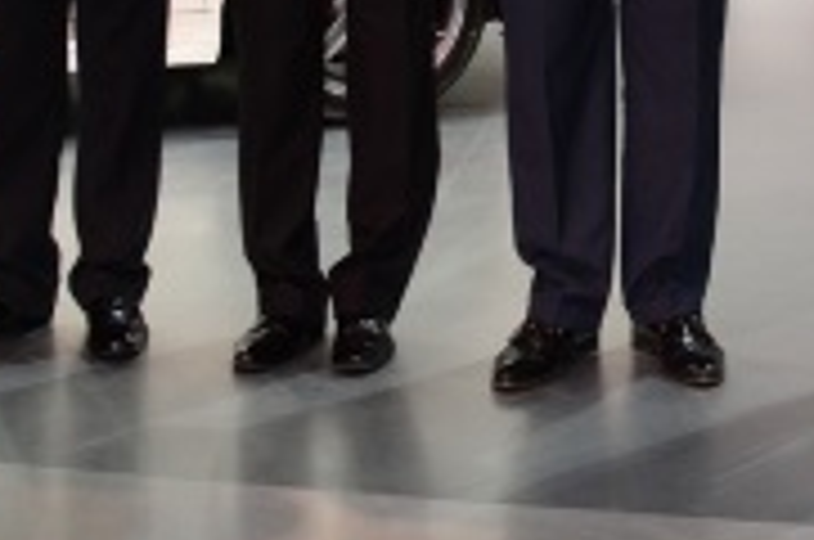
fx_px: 2302
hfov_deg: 18.8
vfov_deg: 11.9
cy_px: -536
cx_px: 1012
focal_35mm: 102
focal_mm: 24
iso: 640
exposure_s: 1/80
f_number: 5.6
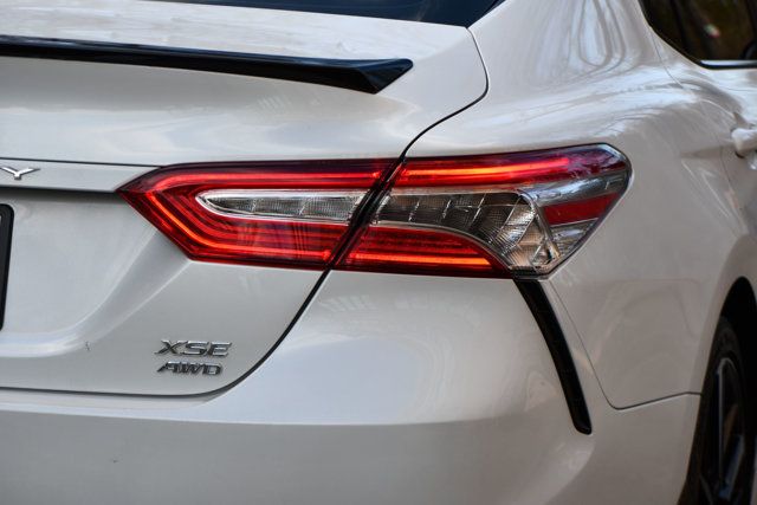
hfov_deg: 14.0
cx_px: 378
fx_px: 3092
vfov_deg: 9.3
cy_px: 252
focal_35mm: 147
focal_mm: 98
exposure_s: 1/250
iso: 200
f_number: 5.6
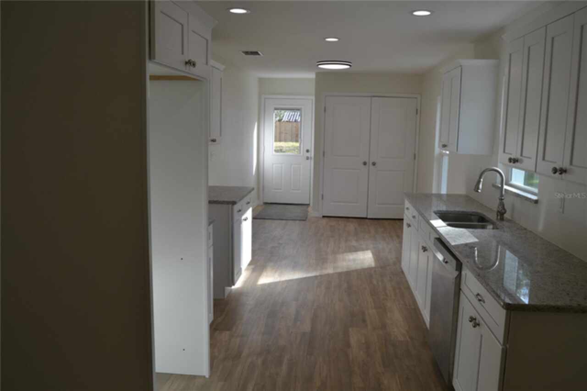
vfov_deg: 45.6
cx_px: 294
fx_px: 464
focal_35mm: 28
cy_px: 196
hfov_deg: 64.6
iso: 140
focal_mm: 19
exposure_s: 1/125
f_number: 5.6
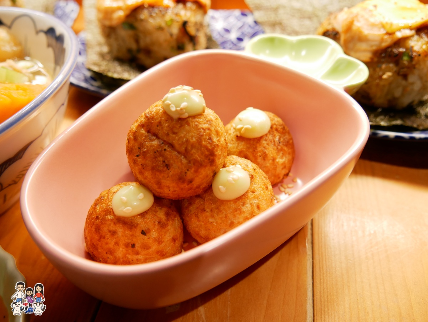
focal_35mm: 30
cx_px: 214
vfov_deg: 46.8
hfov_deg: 59.9
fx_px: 371
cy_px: 161
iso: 500
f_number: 3.6
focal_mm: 15
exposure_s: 1/60
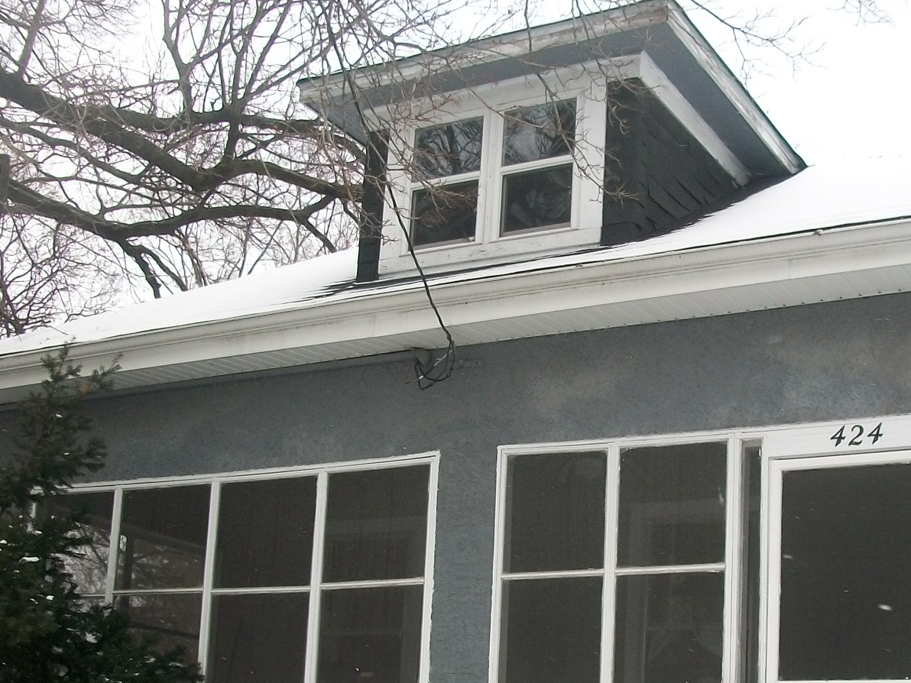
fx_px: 1447
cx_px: 573
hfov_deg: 34.7
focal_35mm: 55
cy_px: 561
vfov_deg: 26.0
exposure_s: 1/320
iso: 80
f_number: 2.9
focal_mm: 5.7
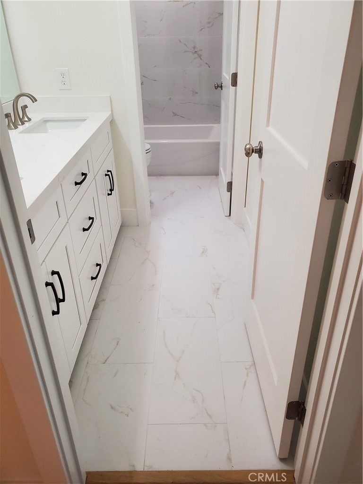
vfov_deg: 67.3
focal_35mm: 26
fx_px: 364
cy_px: 242
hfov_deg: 53.1
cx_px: 182
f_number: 2.4
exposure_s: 1/120
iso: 320
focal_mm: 4.3
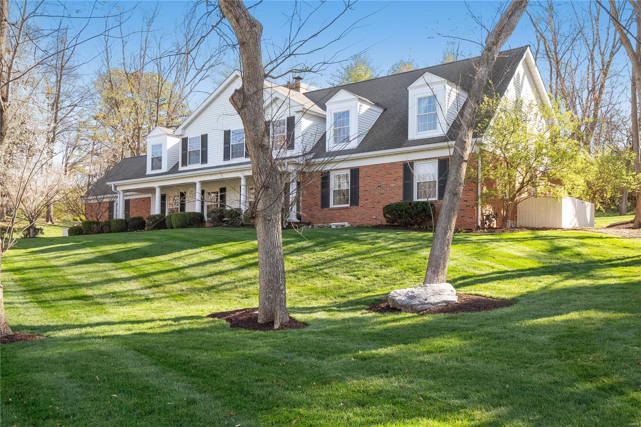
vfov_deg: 36.9
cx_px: 320
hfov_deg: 53.1
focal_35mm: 36
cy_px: 214
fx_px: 641
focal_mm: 18
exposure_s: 1/125
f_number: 8
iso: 400
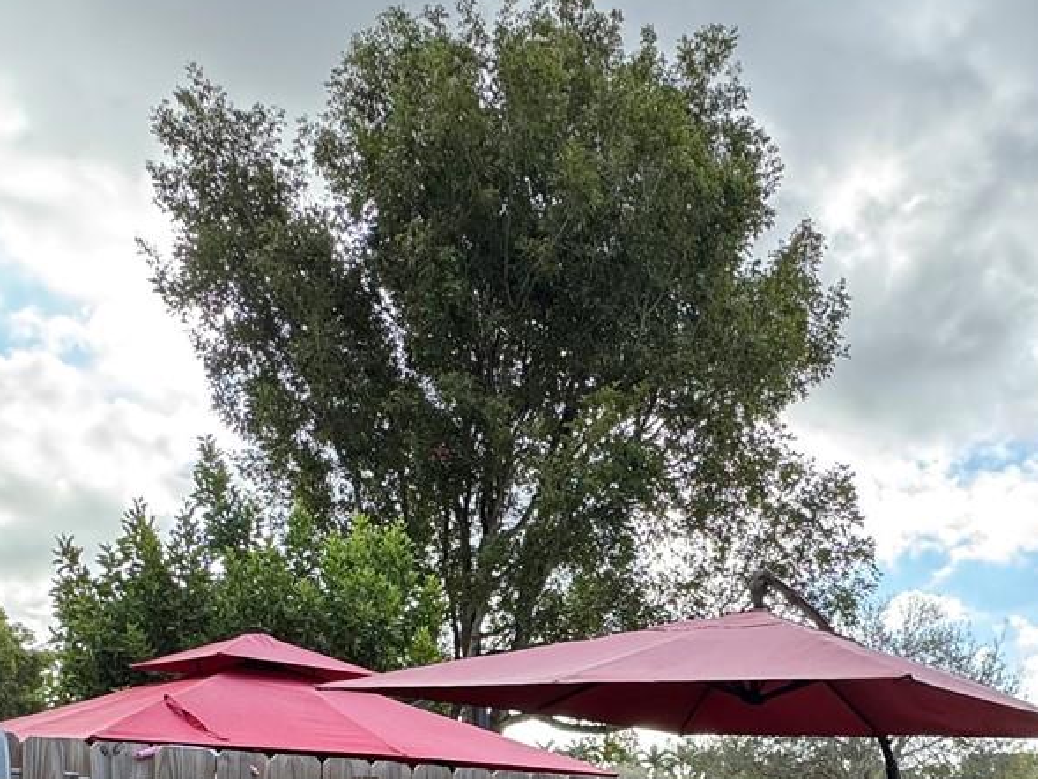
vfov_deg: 31.8
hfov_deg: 48.4
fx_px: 1140
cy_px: 925
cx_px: 668
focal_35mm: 38
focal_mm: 2.22
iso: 40
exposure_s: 1/239
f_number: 2.2
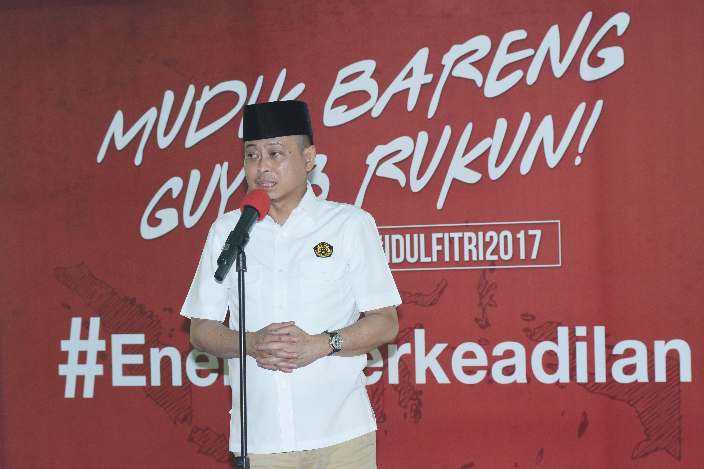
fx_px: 2698
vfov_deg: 9.9
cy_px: 234
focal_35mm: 138
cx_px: 352
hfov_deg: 14.9
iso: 1000
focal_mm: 92
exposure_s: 1/160
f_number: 5.6
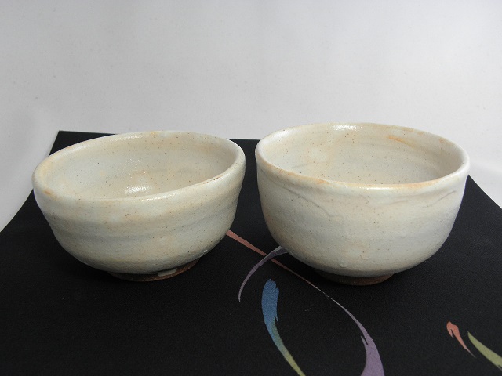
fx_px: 493
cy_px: 188
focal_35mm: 34
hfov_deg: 54.0
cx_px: 251
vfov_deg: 41.8
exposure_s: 1/30
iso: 125
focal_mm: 6.07
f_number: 3.1
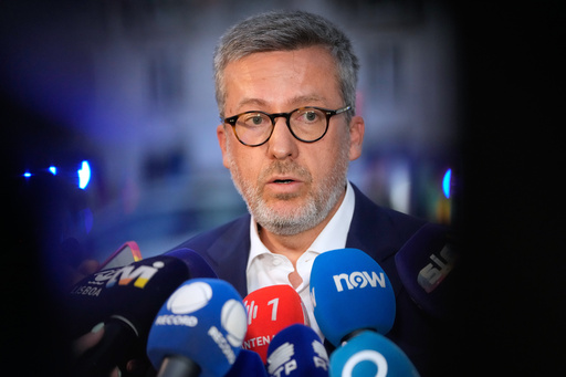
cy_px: 188
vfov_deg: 10.2
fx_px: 2106
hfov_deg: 15.3
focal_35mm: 134
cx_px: 283
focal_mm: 134
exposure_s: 1/400
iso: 5000
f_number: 2.8
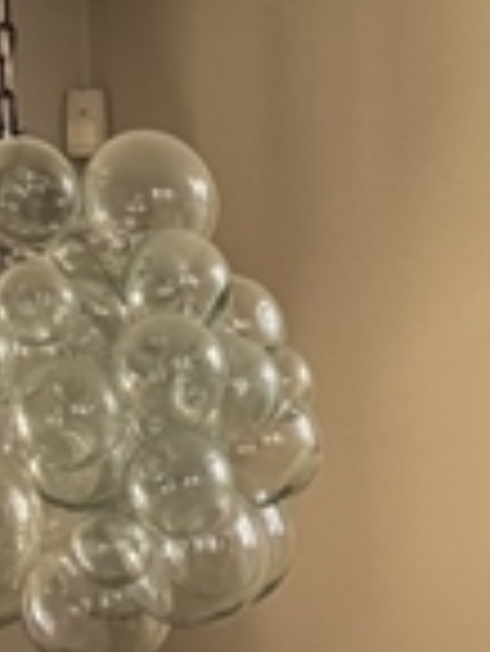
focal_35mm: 127
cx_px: 755
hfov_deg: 11.2
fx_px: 2393
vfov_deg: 14.6
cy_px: 940
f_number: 1.78
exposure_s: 1/121
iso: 160
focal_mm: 6.76
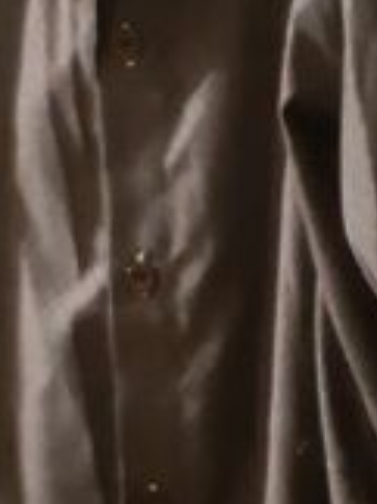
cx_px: 243
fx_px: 1500
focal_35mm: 103
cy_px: 317
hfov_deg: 14.3
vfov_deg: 19.1
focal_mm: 3.93
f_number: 1.7
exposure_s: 1/10
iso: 1000
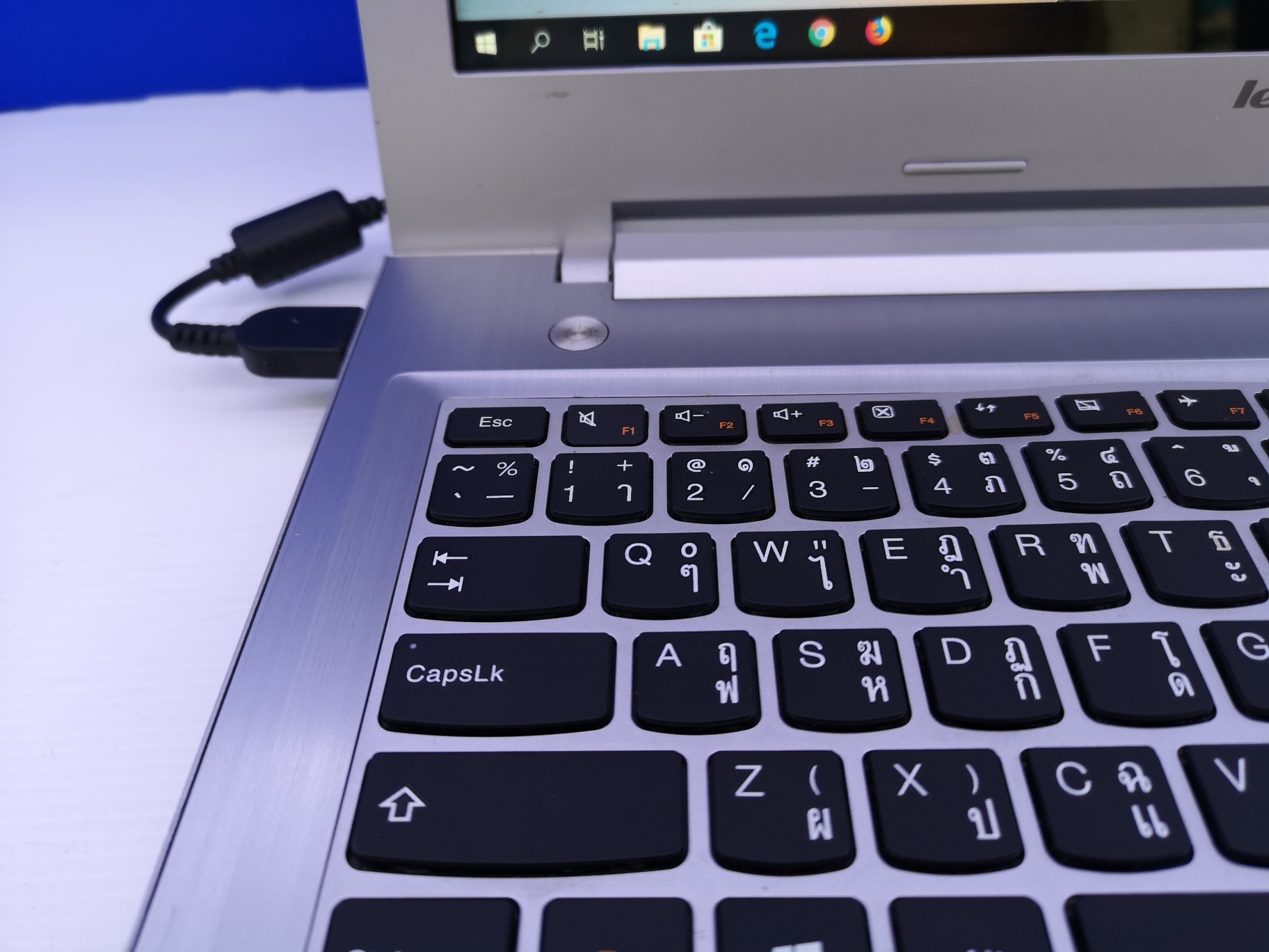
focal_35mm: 27
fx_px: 990
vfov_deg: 51.4
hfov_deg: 65.3
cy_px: 476
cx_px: 634
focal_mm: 3.95
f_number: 1.8
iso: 100
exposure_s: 1/50
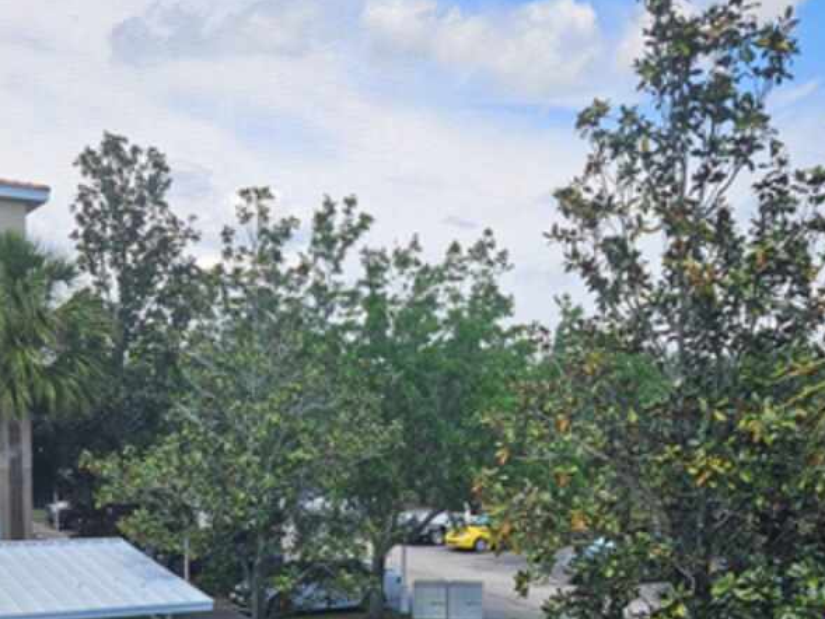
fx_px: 1192
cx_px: 482
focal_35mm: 50
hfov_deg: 38.1
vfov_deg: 28.4
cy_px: 510
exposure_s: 1/717
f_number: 1.8
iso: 25
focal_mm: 5.4
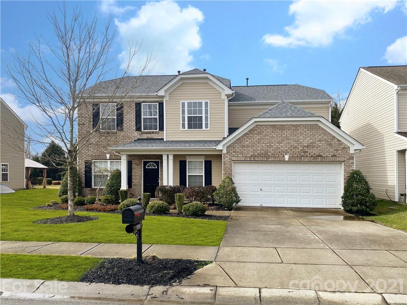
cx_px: 204
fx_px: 306
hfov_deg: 67.3
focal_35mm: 26
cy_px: 152
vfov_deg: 53.1
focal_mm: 4.25
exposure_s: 1/4274
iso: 32
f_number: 1.8
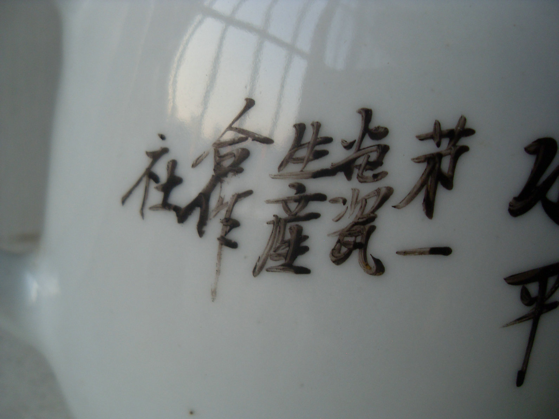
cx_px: 280
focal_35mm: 35
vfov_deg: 40.7
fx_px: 565
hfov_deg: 52.6
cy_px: 210
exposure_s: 1/60
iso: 100
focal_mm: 6.3
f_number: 2.8
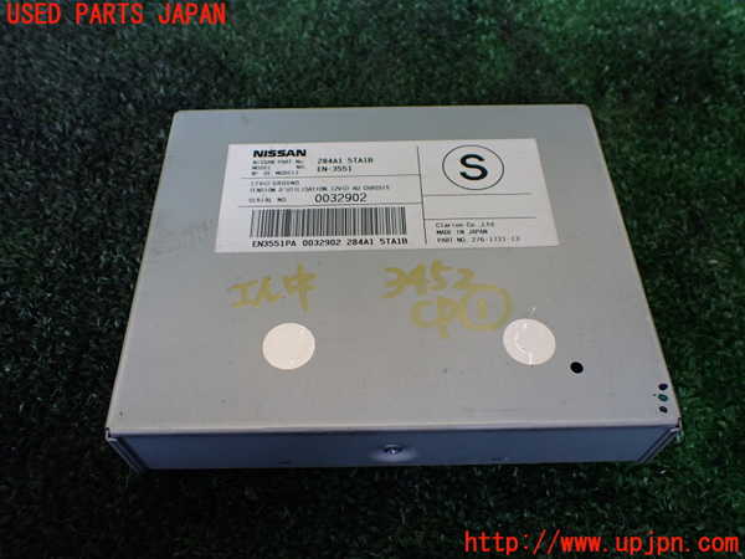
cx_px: 372
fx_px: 646
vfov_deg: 46.8
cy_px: 280
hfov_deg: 60.0
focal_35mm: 30
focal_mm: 5.4
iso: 250
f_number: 2.3
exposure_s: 1/125
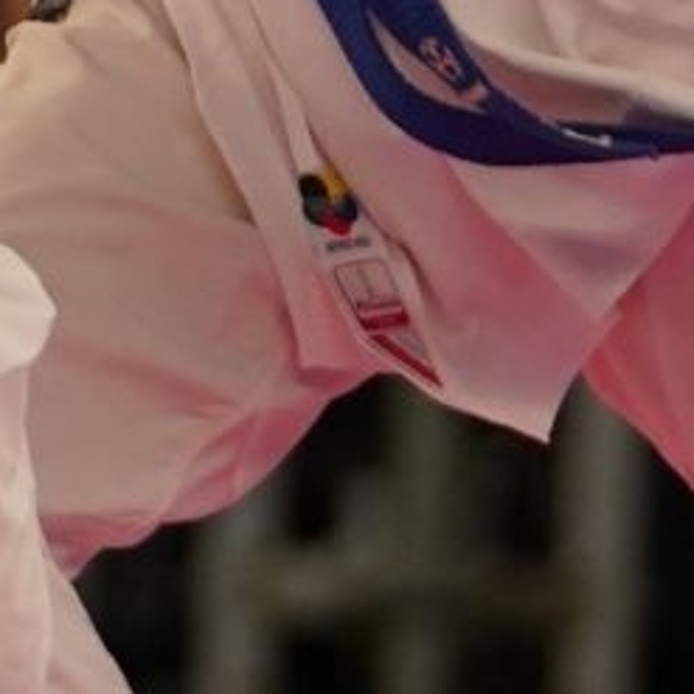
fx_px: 37154
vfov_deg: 1.1
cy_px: -315
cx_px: -509
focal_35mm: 1638
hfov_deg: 1.1
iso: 1250
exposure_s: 1/1000
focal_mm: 176
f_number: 2.8
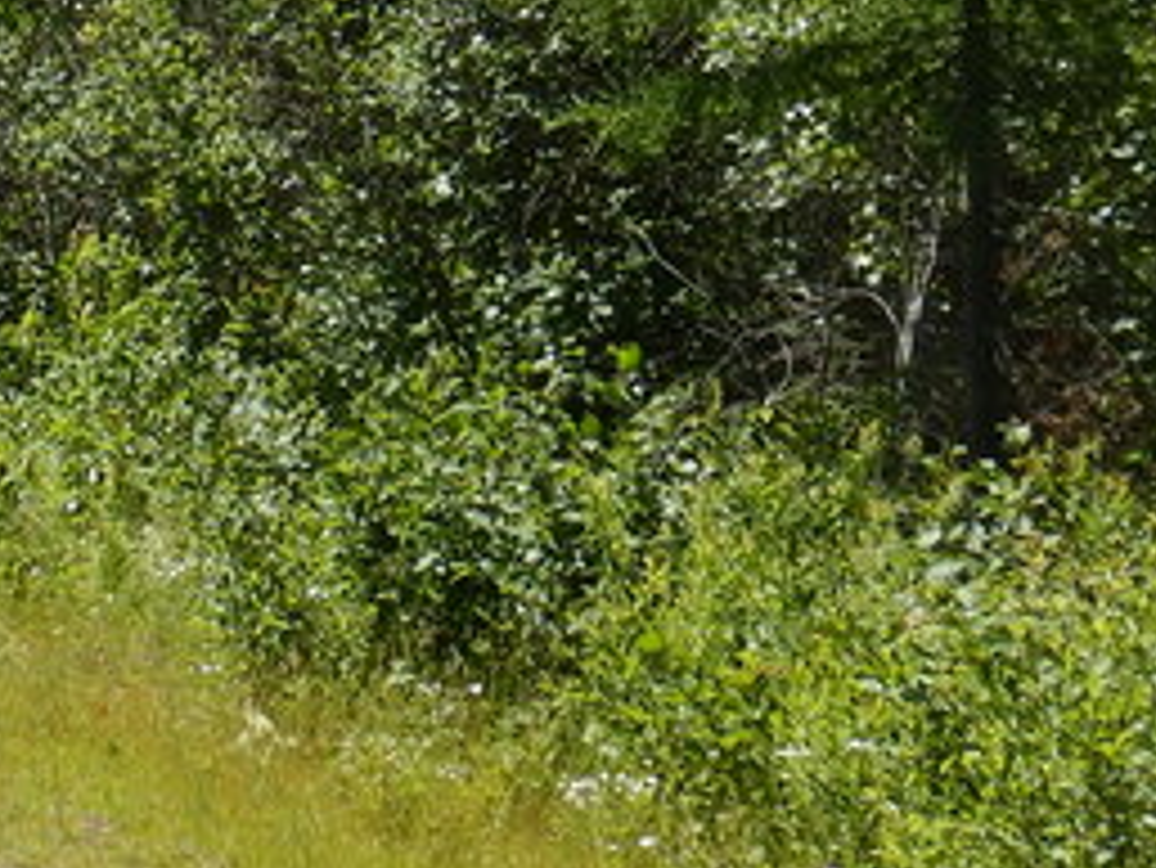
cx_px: 54
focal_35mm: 202
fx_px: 6749
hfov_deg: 9.7
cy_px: -238
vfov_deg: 7.3
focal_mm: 9.2
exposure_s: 1/800
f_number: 4.3
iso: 125
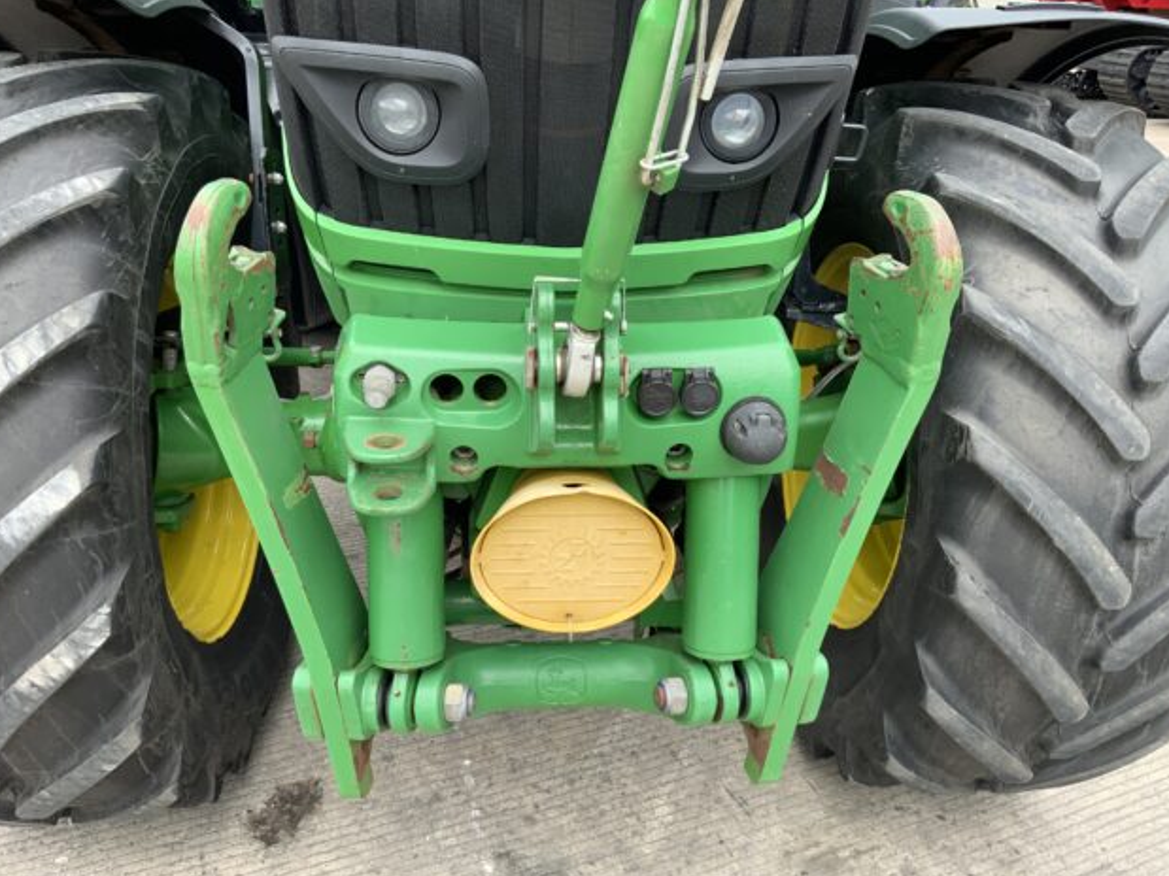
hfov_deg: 60.0
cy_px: 447
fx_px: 1013
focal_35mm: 30
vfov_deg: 46.8
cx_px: 582
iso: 16
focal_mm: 3
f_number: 1.8
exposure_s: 1/248
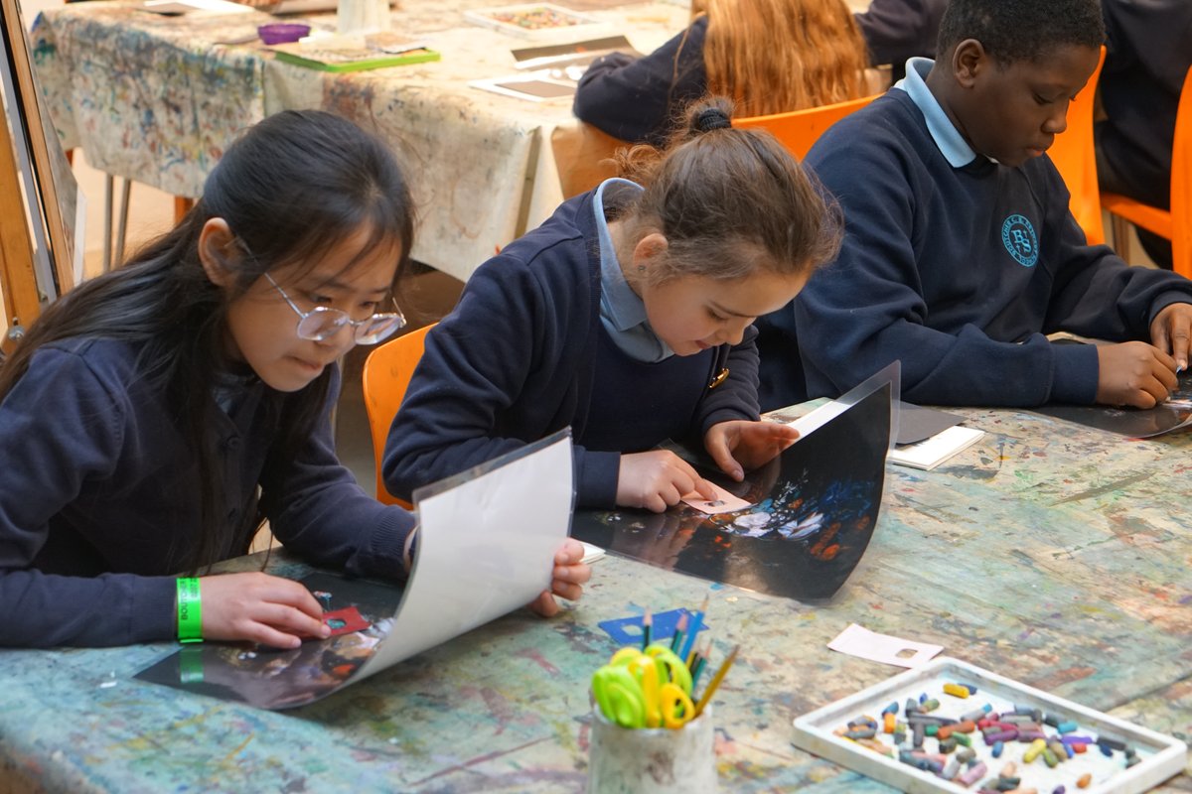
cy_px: 397
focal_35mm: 75
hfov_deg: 27.0
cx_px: 596
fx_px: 2483
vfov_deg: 18.2
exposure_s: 1/160
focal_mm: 50
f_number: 4
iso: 1600
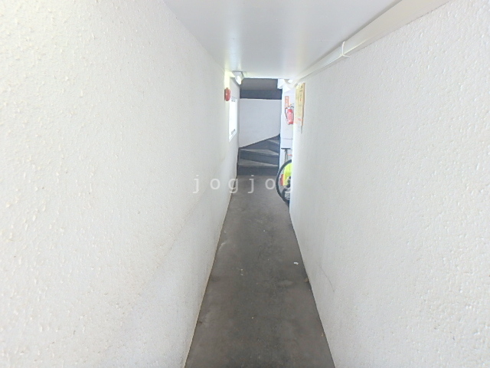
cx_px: 245
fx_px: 297
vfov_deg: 63.4
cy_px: 184
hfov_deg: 79.0
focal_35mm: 21
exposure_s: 1/40
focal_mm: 3.7
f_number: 3.5
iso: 200
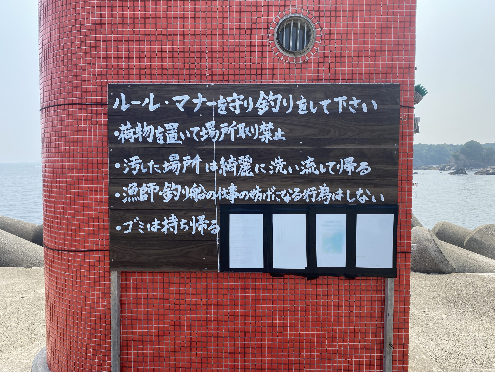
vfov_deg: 53.1
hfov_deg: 67.3
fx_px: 372
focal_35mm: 26
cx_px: 248
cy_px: 186
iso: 32
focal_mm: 4.25
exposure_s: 1/1429
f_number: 1.8
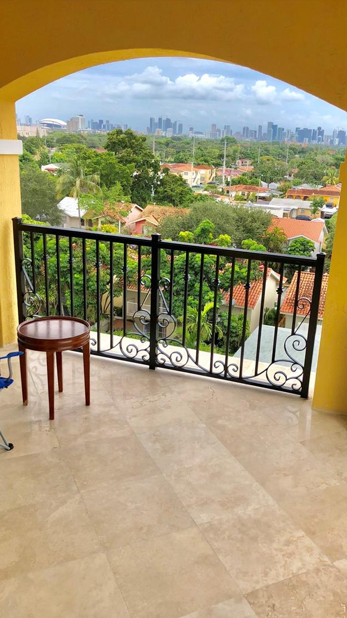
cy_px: 333
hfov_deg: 35.6
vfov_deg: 59.4
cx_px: 196
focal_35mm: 33
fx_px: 540
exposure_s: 1/1043
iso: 20
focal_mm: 4
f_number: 1.8
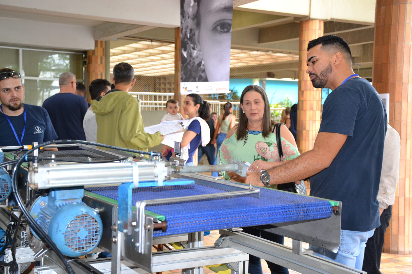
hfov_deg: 38.9
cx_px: 206
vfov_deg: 26.5
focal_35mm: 51
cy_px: 137
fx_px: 584
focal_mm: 34
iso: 1400
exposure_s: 1/60
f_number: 4.2
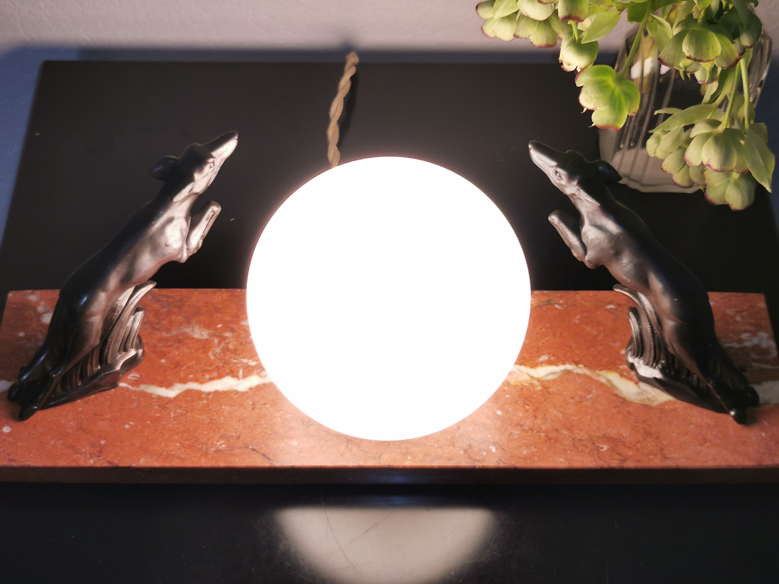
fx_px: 1103
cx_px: 390
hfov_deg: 38.9
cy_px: 292
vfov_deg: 29.7
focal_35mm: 49
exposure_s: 1/100
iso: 100
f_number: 1.8
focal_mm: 5.58
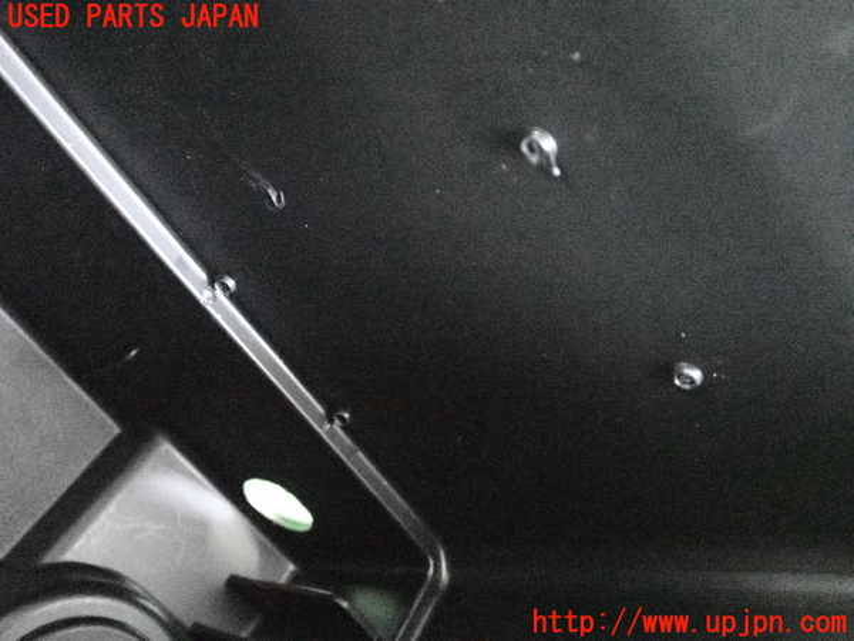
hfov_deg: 49.0
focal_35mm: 38
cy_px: 320
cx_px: 427
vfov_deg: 37.7
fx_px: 937
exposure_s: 1/80
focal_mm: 6.83
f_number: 2.7
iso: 12800
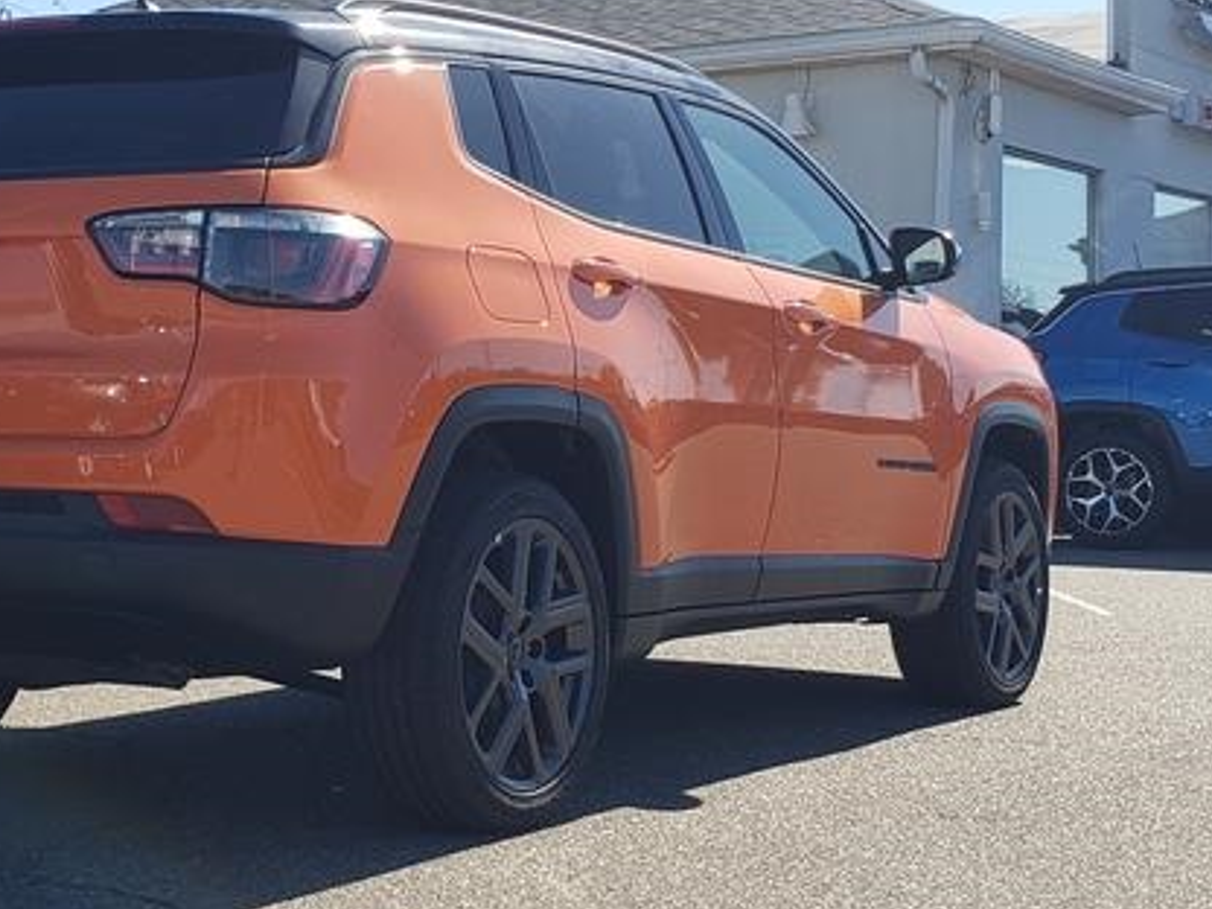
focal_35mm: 40
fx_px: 1401
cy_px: 402
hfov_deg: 45.8
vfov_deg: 35.9
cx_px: 373
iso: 50
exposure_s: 1/1182
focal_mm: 4.3
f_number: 2.4
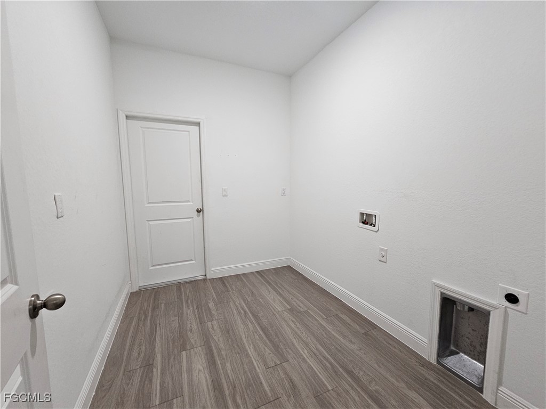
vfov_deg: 89.9
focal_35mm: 13
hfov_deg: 106.2
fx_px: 205
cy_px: 204
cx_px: 273
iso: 250
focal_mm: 2.2
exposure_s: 1/60
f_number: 2.2
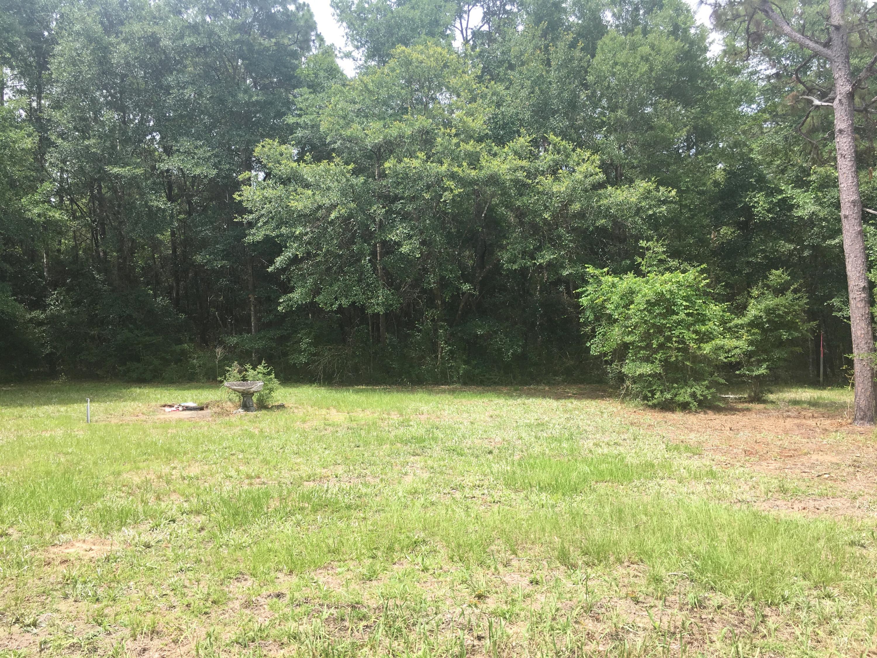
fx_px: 735
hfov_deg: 61.7
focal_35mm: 29
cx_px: 438
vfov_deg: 48.2
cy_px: 329
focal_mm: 4.15
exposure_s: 1/439
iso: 25
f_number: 2.2
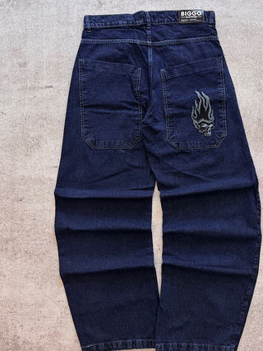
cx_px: 149
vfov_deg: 59.9
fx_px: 304
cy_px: 173
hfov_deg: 46.7
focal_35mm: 30
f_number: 1.78
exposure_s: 1/121
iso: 100
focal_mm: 6.76
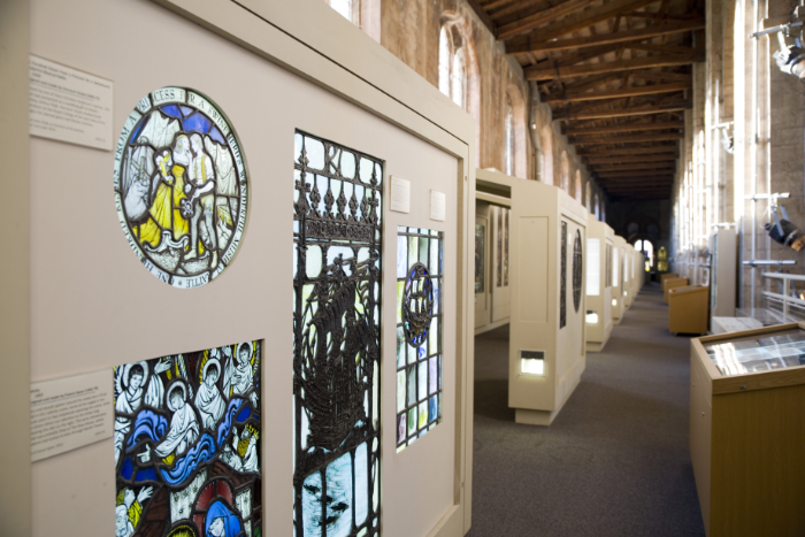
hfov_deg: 61.9
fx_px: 671
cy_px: 268
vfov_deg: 43.6
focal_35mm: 30
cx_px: 402
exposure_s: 1/60
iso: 500
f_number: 4
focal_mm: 30
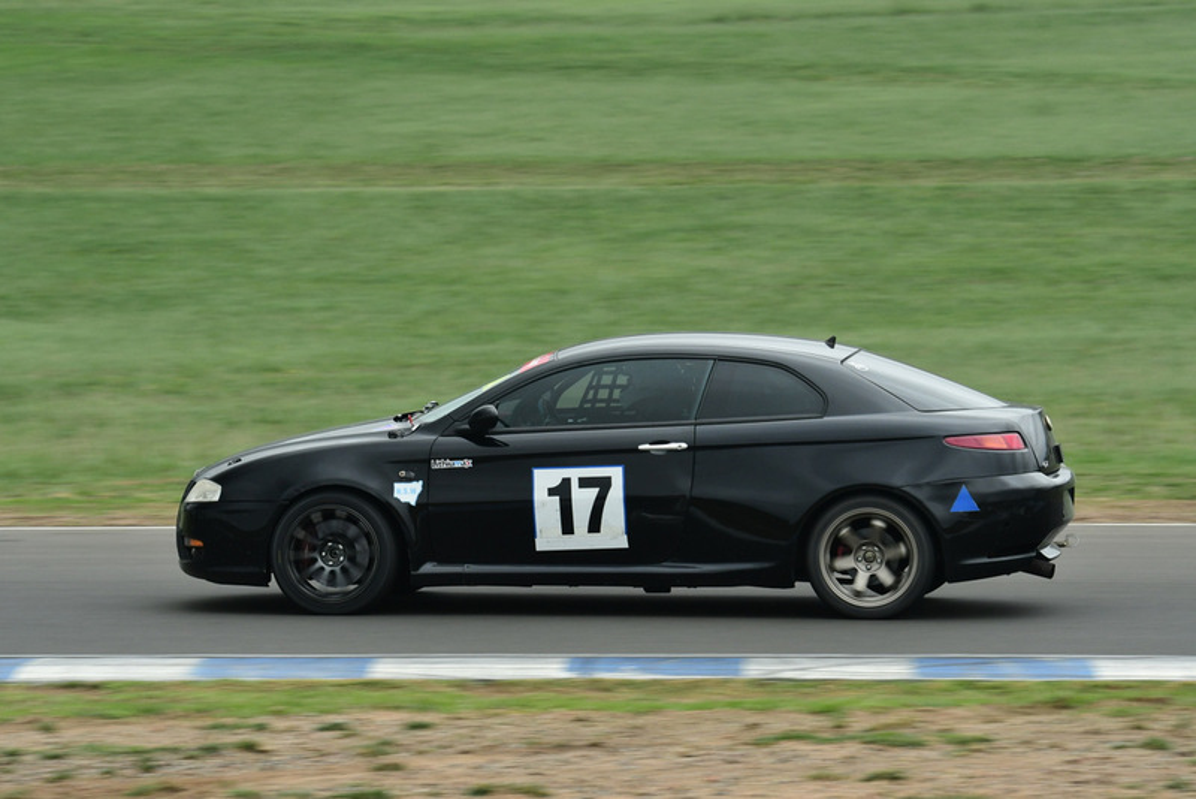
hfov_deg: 10.2
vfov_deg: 6.8
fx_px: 6730
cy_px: 400
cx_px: 598
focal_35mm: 202
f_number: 11
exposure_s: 1/320
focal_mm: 135
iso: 800
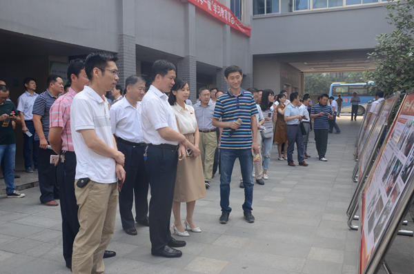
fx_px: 344
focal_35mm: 30
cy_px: 137
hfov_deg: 62.0
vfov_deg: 43.4
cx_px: 207
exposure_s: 1/400
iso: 1000
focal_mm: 20
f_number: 10
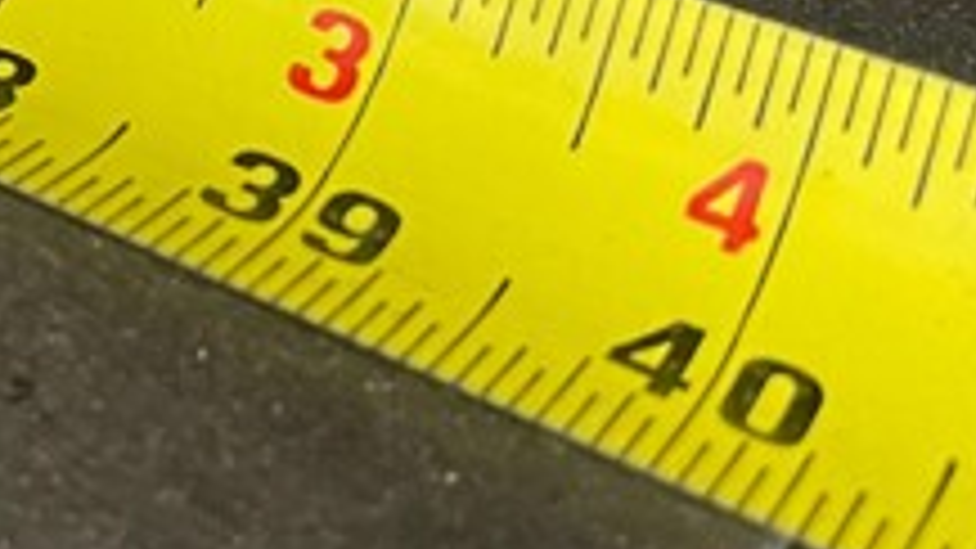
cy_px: -479
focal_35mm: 106
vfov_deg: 10.6
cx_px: -85
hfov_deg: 19.4
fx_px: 2743
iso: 500
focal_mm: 5.1
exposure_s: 1/60
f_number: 1.6
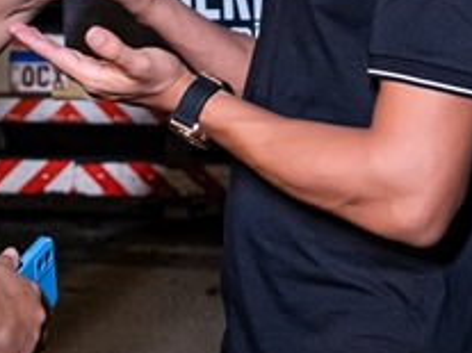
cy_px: -16
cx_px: 29
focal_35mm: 124
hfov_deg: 15.7
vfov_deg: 11.8
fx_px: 1690
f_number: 2.8
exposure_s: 1/320
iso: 2500
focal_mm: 24
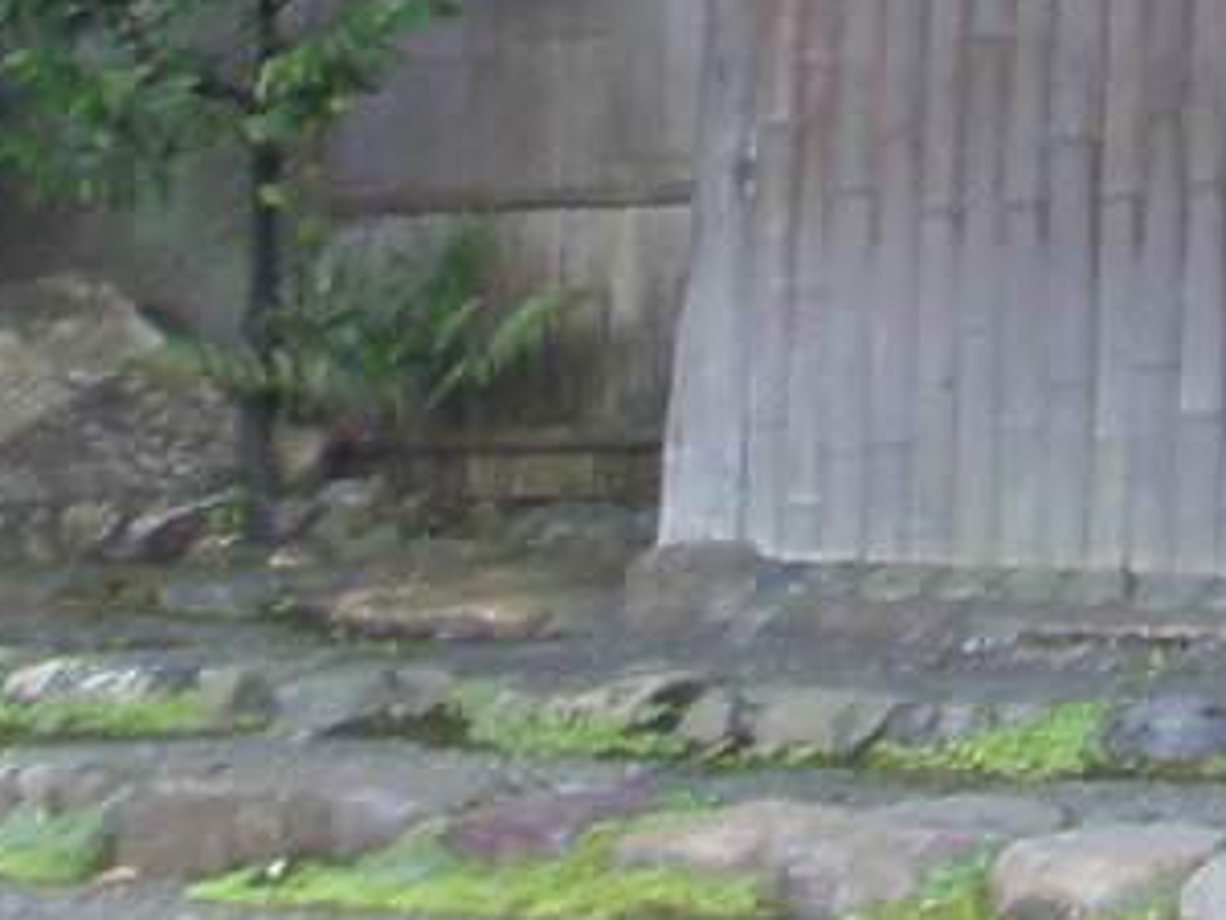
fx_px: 8961
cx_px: 2914
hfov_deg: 7.3
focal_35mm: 253
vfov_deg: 5.7
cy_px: -1259
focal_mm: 6.6
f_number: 3.5
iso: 64
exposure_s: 1/60
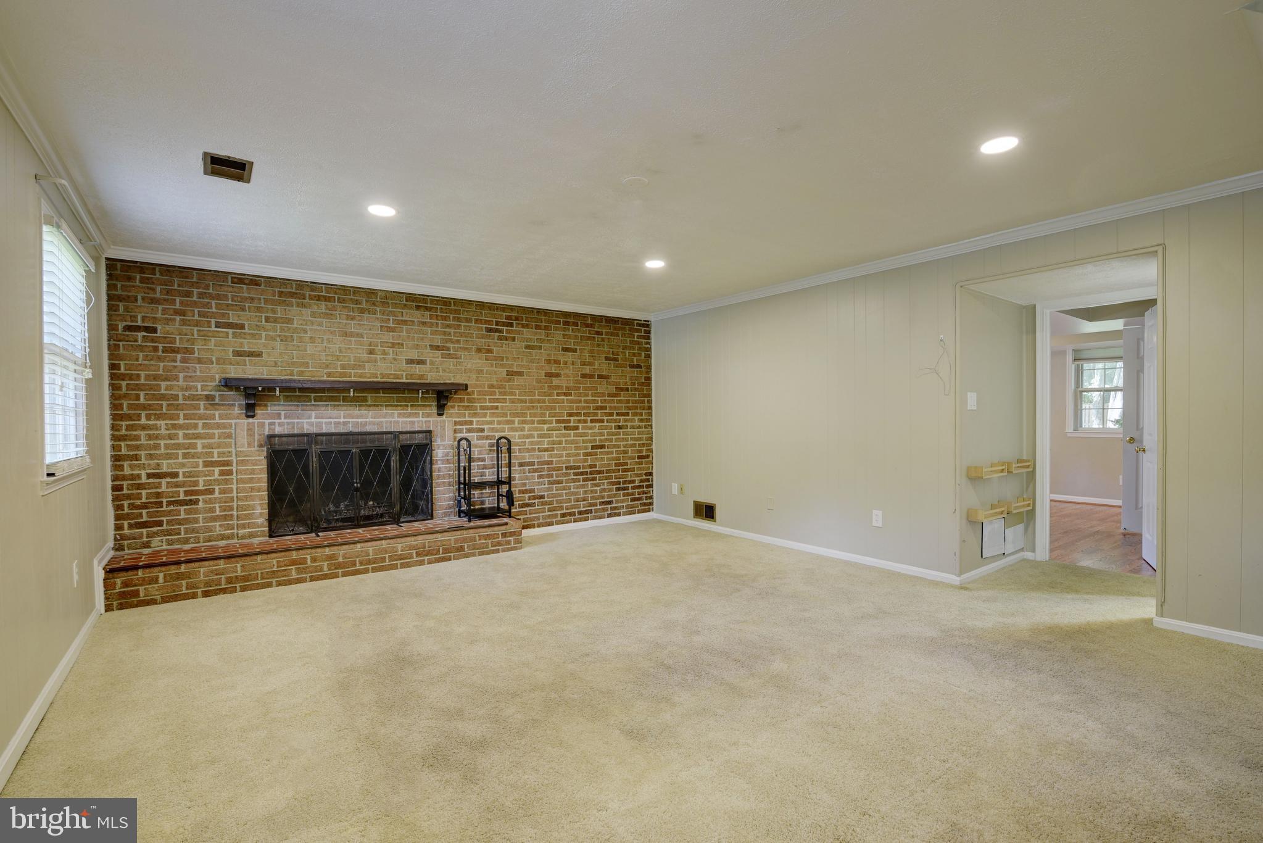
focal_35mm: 16
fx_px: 561
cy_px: 422
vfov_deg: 73.8
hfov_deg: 96.7
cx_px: 632
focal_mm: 16
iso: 200
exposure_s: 1/4
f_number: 5.6
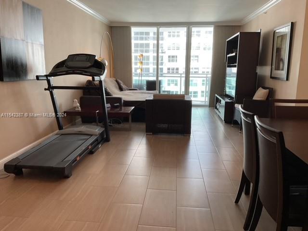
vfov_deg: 48.2
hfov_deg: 61.7
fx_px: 258
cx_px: 154
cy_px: 116
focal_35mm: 29
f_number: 1.8
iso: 50
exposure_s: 1/120
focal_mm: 3
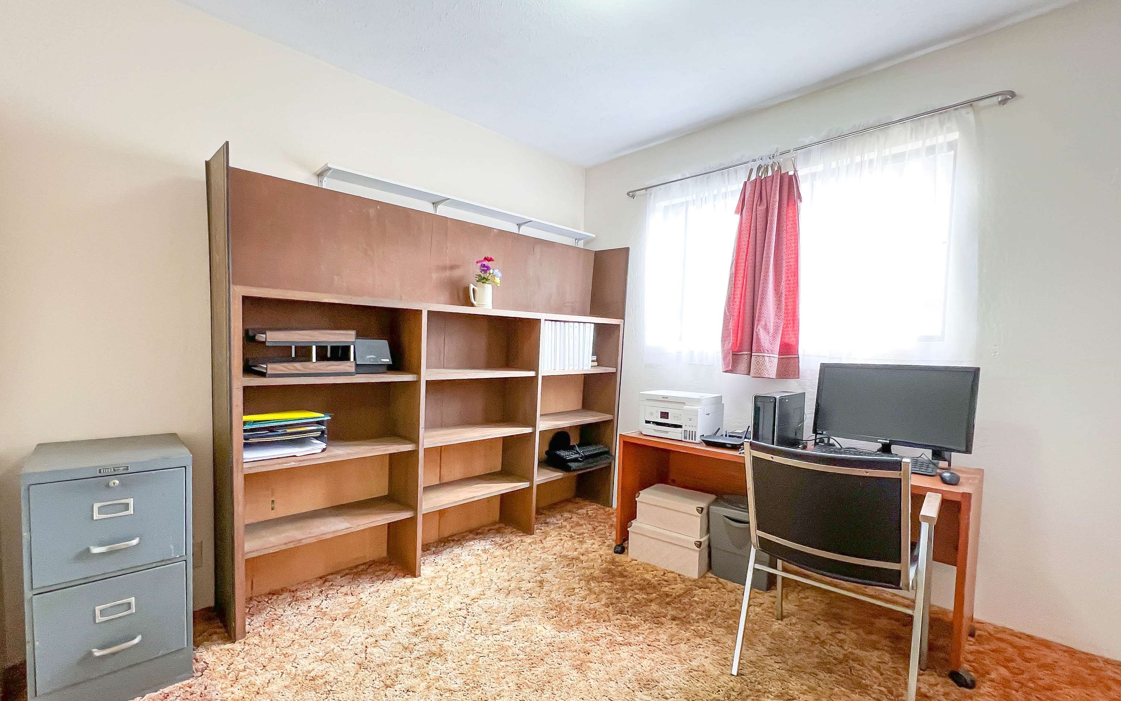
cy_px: 421
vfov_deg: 77.7
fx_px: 428
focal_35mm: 14
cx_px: 565
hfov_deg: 105.3
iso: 250
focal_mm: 1.57
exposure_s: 1/60
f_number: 1.8
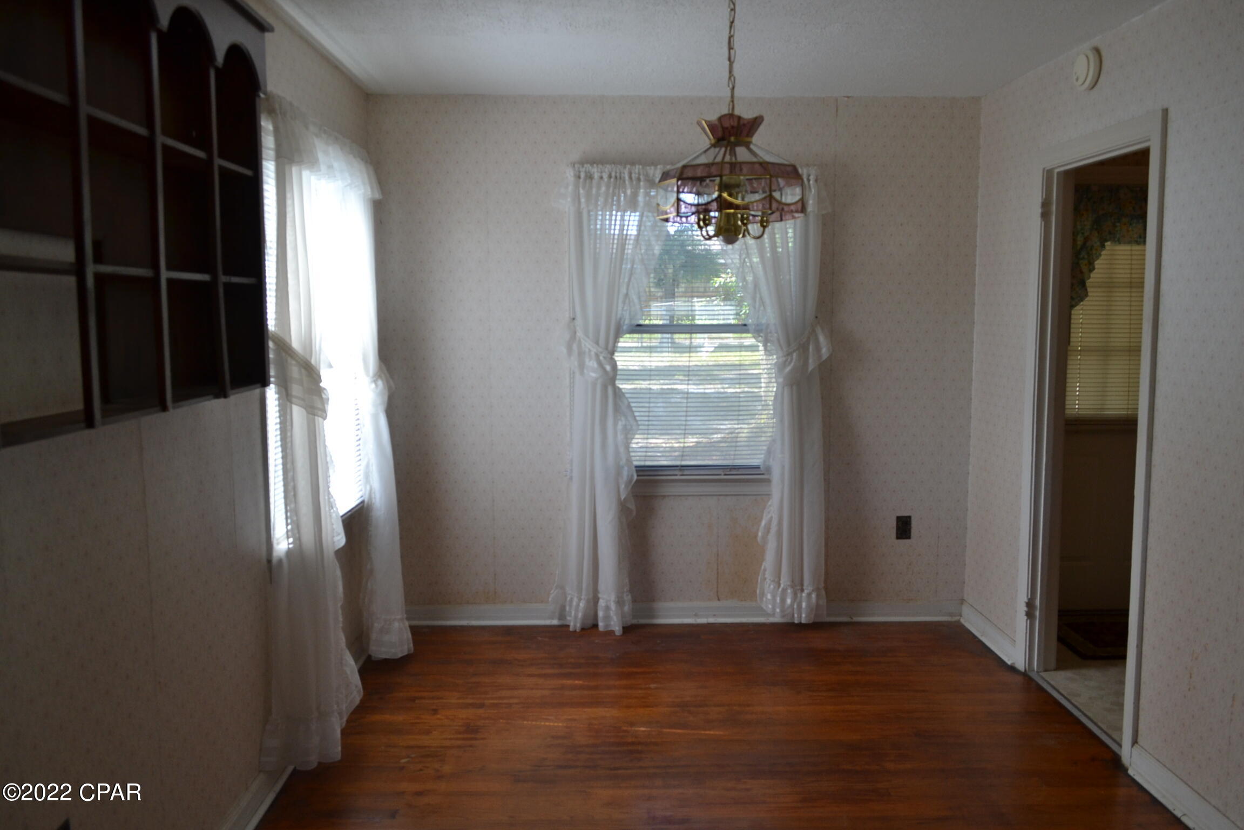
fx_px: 933
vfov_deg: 47.9
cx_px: 622
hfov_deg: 67.4
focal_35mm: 27
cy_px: 415
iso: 400
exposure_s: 1/125
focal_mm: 18
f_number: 5.6
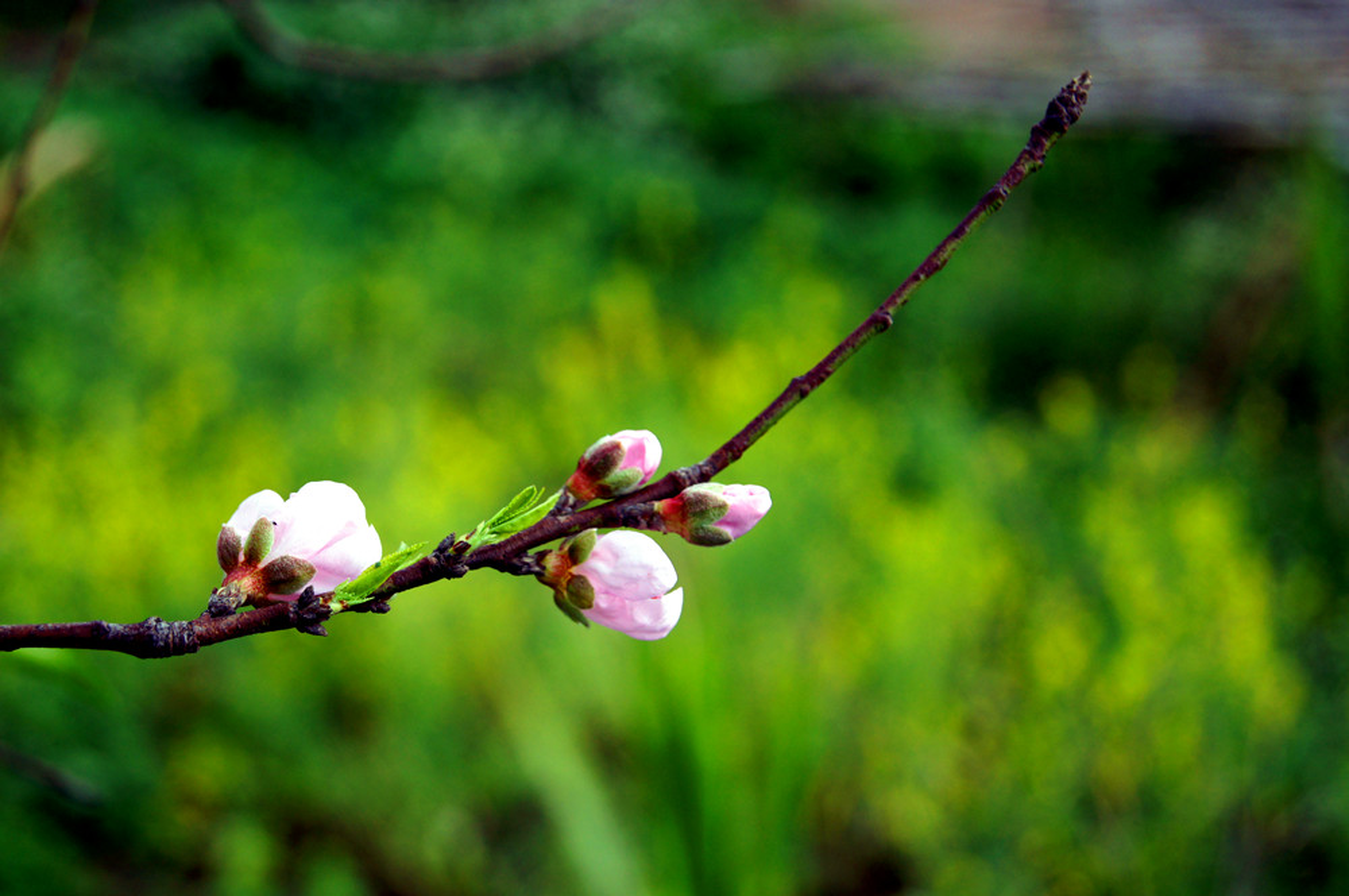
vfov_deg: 16.5
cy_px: 448
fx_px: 3087
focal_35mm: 82
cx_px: 674
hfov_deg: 24.6
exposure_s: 1/160
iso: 200
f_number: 5.6
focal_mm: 55
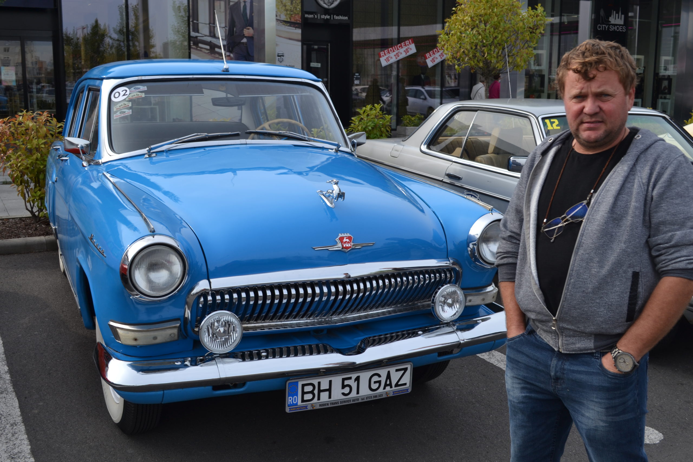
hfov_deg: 49.6
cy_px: 231
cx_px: 346
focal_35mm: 39
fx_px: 751
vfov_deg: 34.2
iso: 100
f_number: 7.1
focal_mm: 26
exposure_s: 1/200
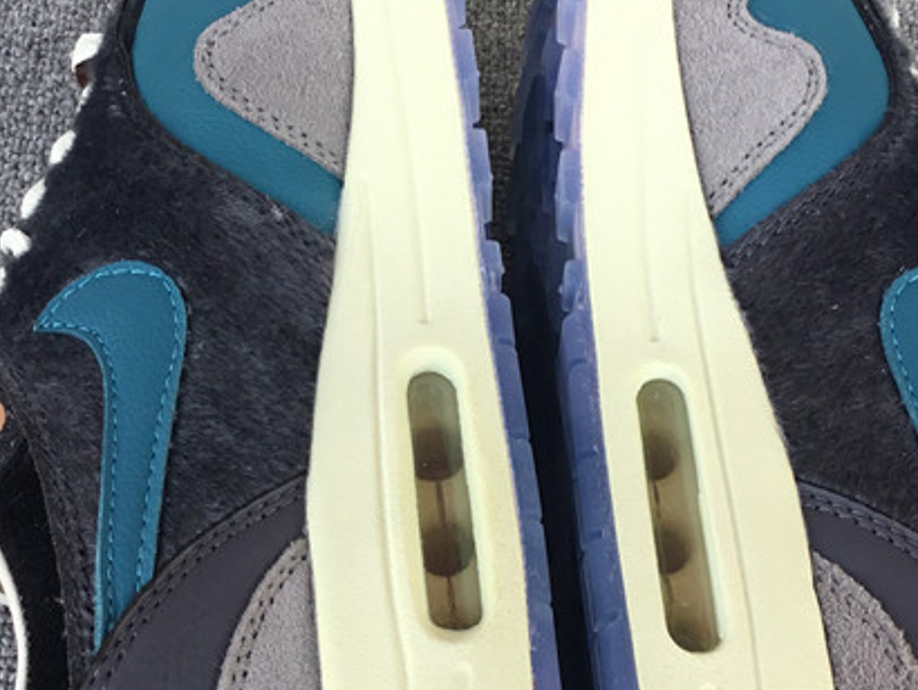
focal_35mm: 68
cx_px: 446
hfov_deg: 28.5
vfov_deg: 21.6
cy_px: 330
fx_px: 1804
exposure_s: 1/120
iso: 25
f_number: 2.4
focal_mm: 3.3
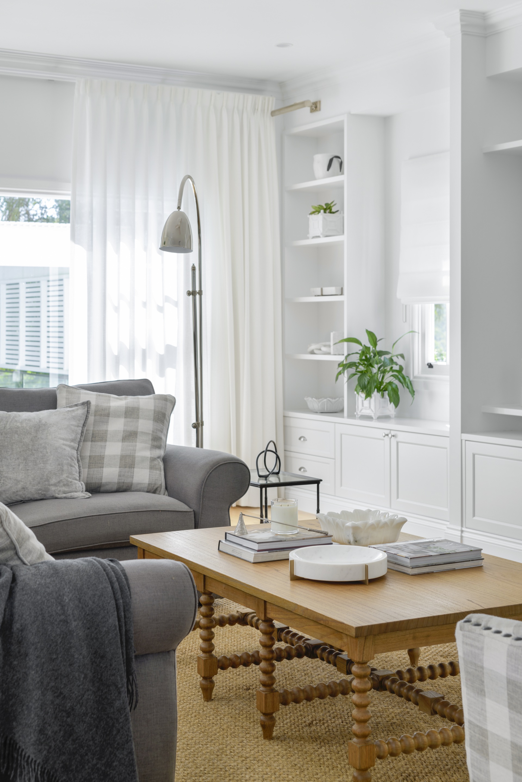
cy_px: 391
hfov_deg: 27.0
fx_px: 1087
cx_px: 261
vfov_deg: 39.6
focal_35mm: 50
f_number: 6.3
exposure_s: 1/60
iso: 100
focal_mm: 50
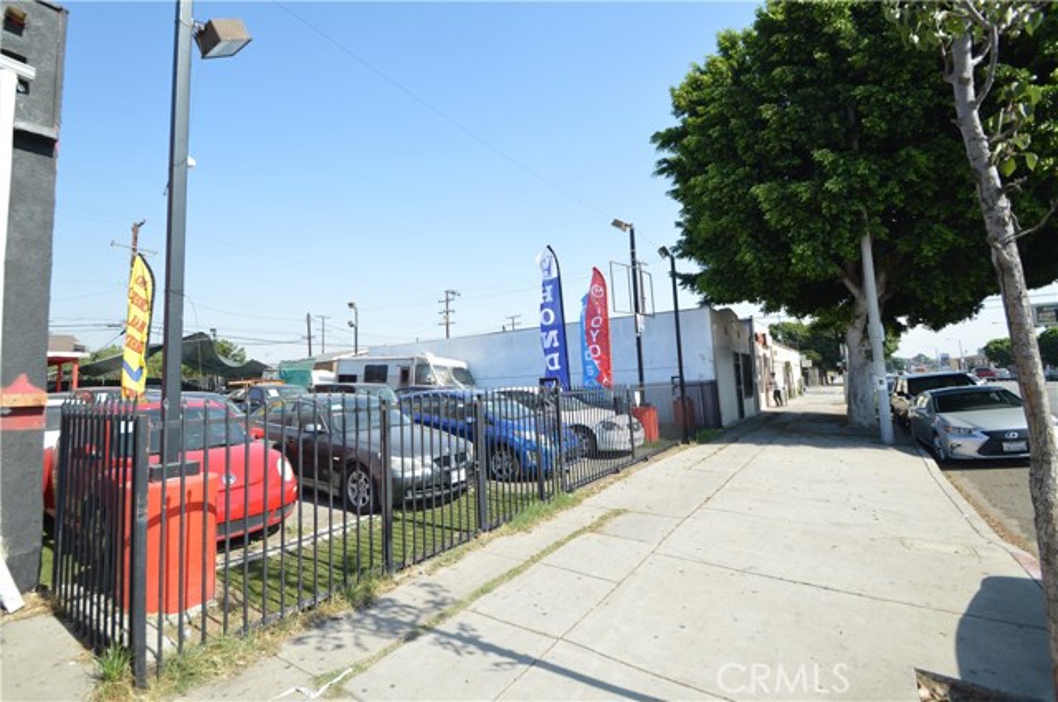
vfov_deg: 77.2
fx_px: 440
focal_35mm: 15
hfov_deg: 100.5
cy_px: 351
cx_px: 529
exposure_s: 1/160
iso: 100
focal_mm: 10
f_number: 6.3
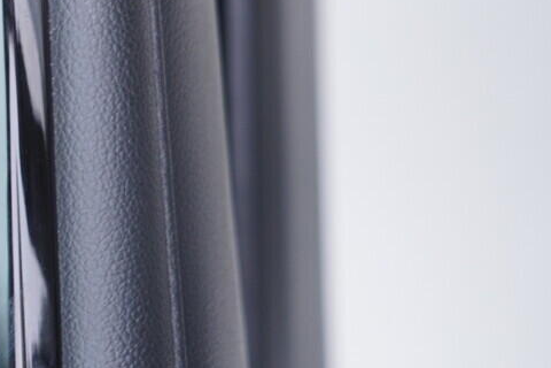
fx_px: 1653
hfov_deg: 17.5
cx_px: -201
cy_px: -182
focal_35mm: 108
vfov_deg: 12.1
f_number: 2.8
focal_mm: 24
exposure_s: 1/40
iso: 200
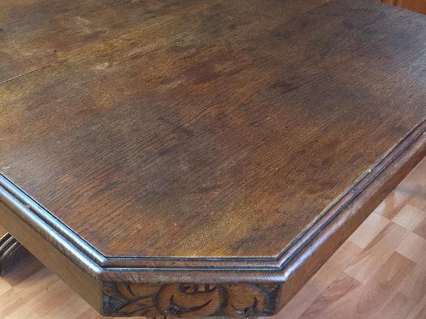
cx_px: 155
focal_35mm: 45
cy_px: 101
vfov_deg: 31.9
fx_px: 554
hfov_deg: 41.7
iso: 250
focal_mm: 4.15
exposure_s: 1/25
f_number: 2.2
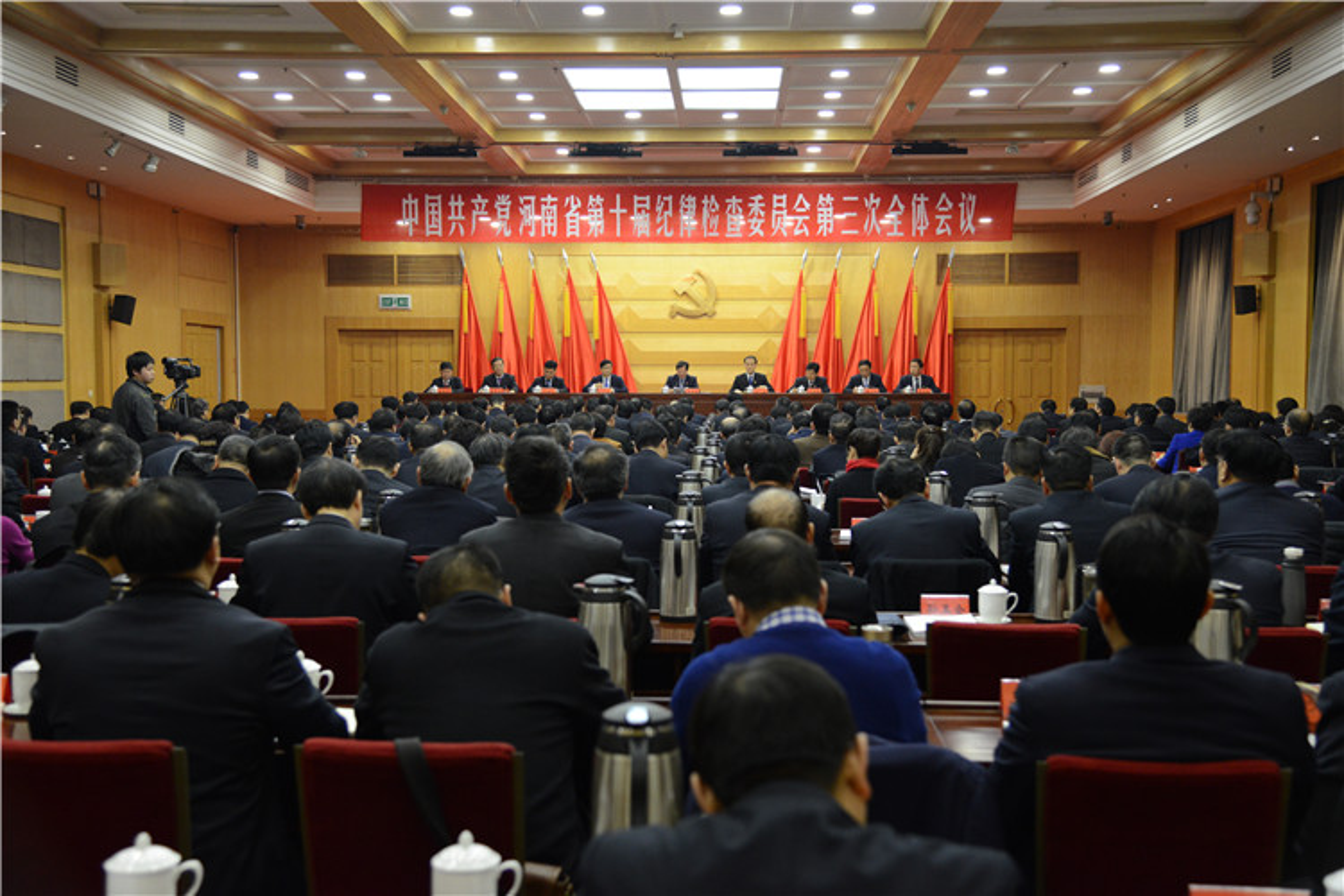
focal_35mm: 44
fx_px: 1643
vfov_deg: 30.5
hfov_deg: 44.5
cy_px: 448
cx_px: 672
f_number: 4
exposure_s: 1/80
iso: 2000
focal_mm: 44
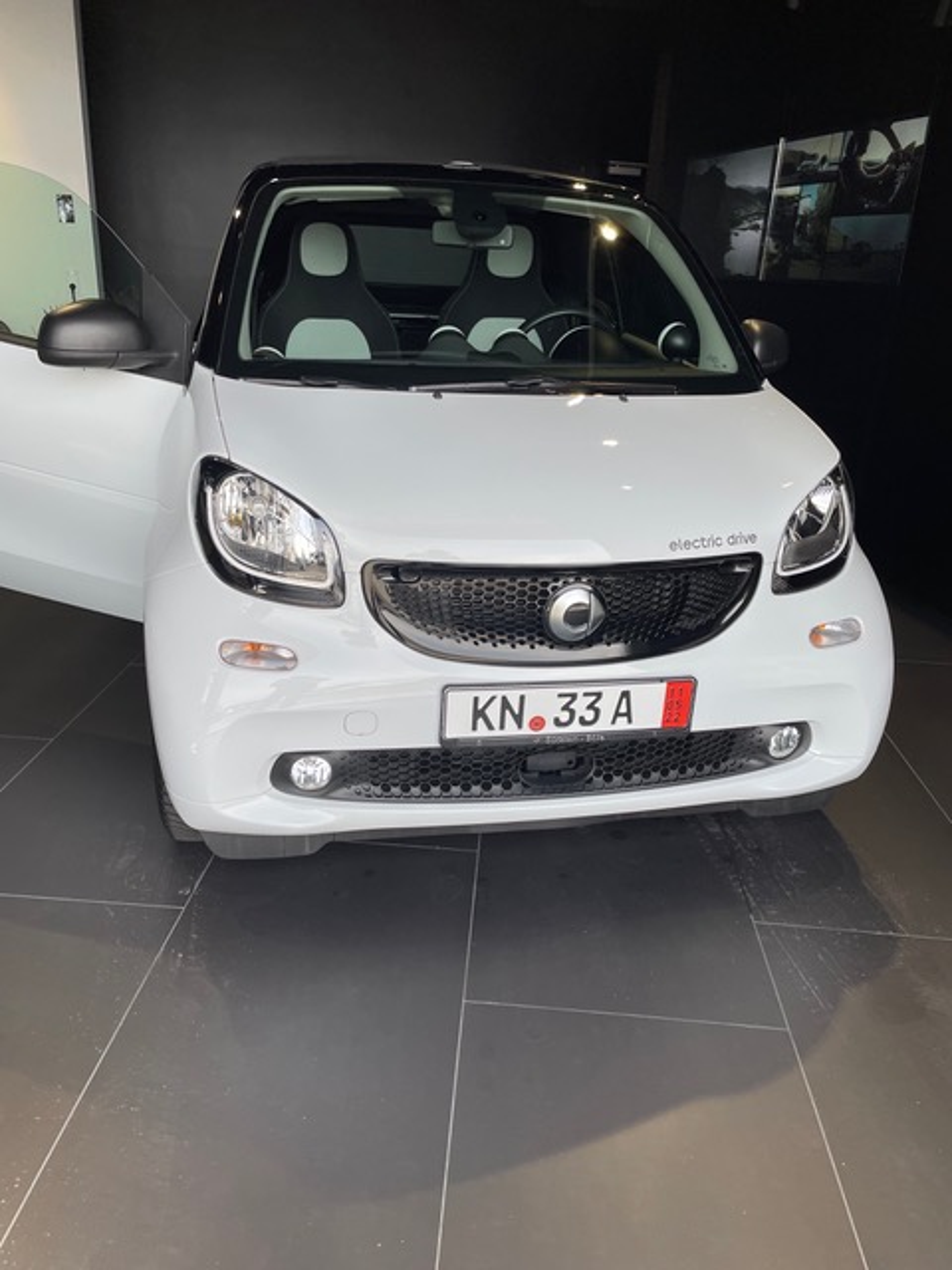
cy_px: 635
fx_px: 953
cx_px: 476
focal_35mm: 26
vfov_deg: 67.3
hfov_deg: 53.1
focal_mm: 4.2
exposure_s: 1/511
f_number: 1.6
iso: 32
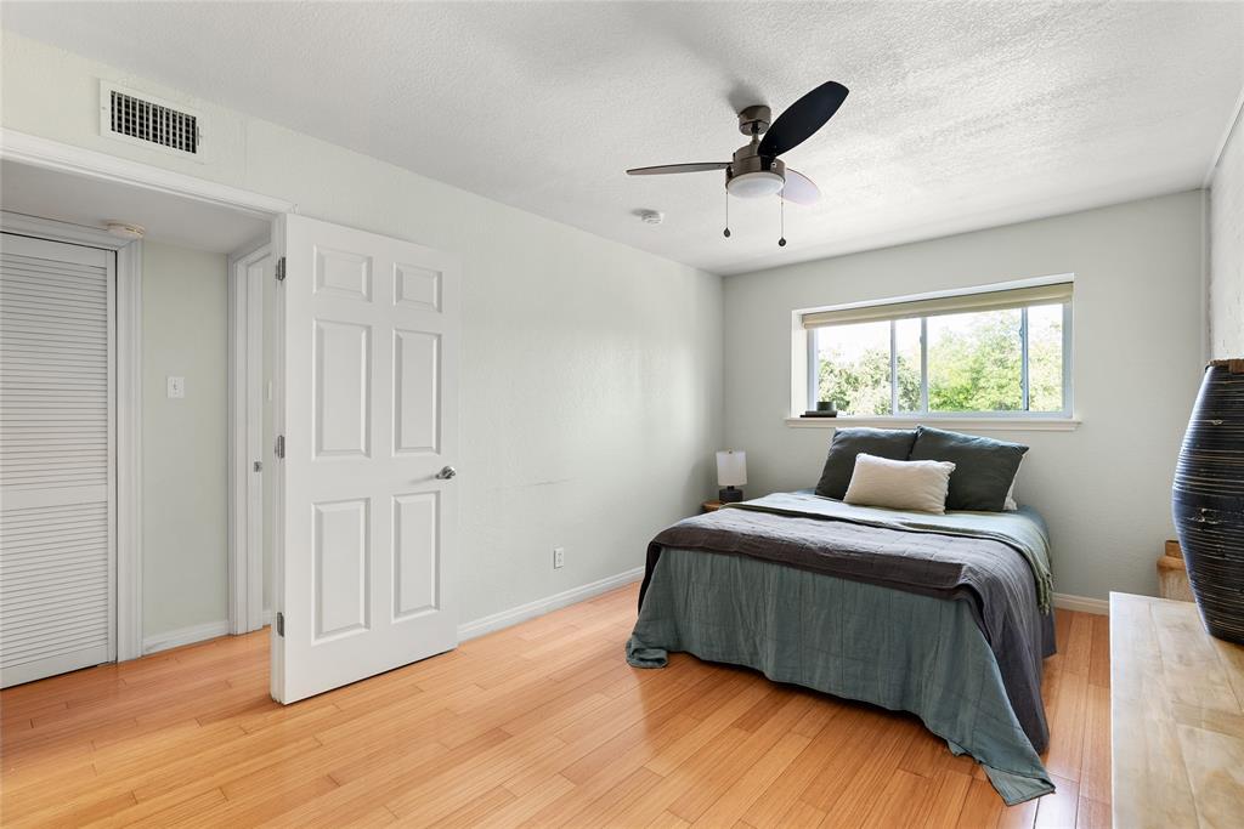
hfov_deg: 96.7
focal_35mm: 16
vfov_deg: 73.8
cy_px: 414
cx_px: 622
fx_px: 553
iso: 400
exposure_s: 1/13
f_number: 8
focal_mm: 16
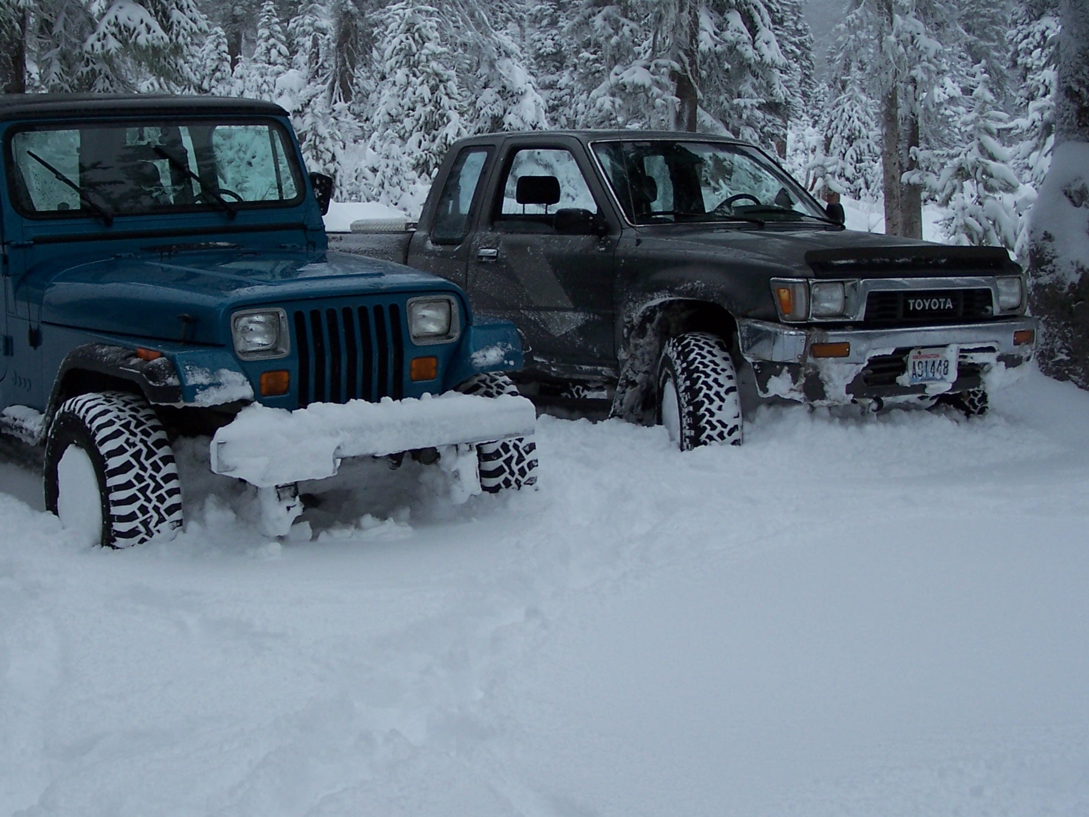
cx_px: 422
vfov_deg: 21.3
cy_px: 376
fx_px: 2171
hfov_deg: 28.1
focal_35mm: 69
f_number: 3
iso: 80
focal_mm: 8.5
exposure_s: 1/350
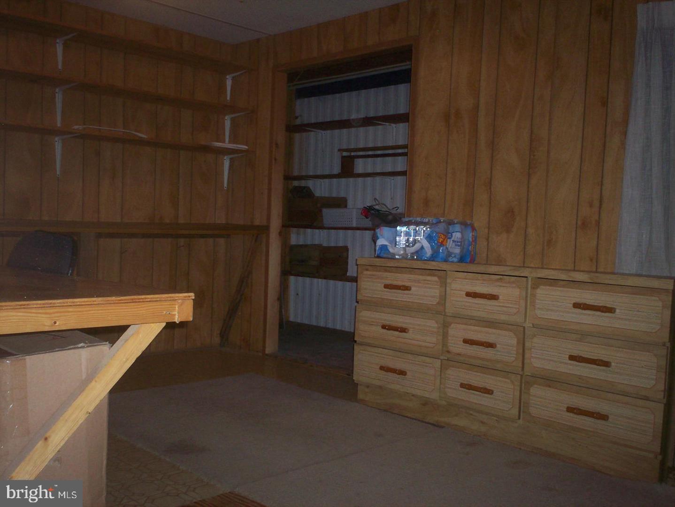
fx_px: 702
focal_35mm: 36
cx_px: 338
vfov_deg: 39.7
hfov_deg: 51.3
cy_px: 254
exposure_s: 1/60
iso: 140
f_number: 4.5
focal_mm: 6
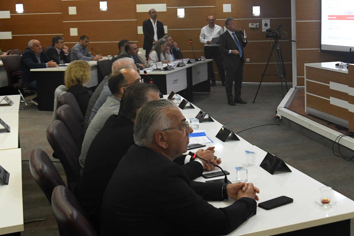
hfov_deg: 38.6
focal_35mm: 48
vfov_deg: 27.8
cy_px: 70
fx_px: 472
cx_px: 310
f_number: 5
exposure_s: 1/125
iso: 3200
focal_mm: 24
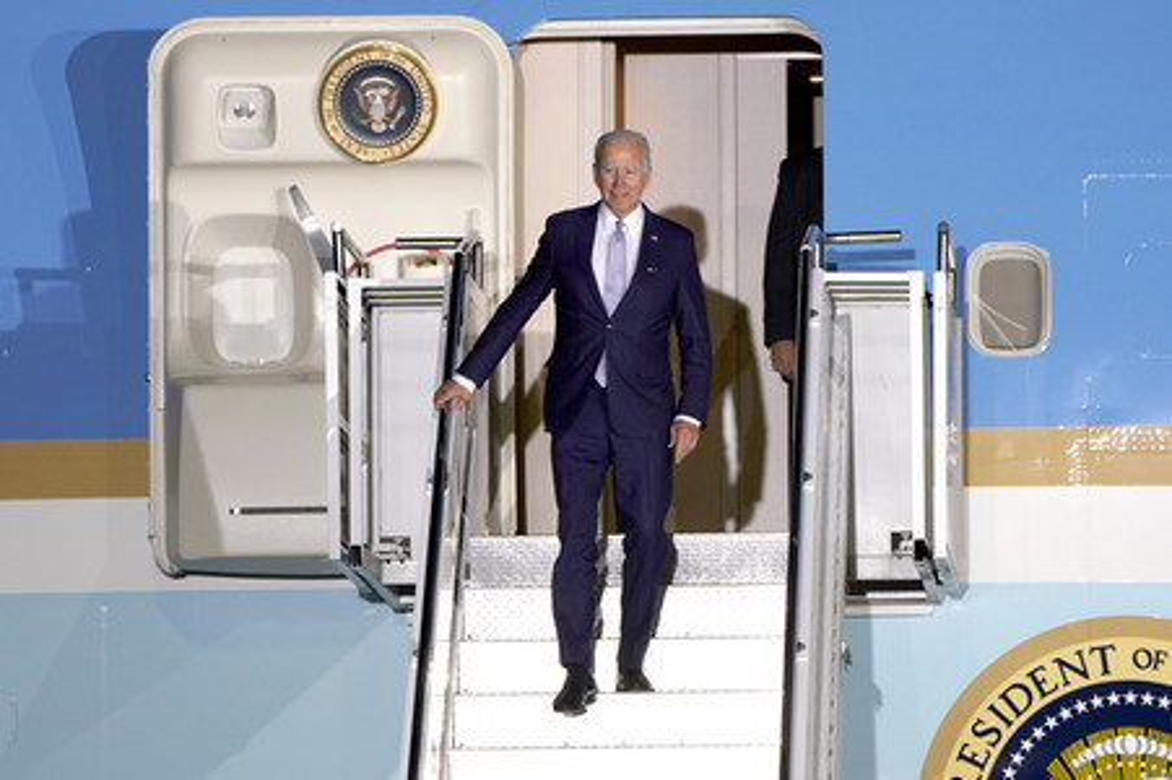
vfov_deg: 5.4
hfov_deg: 8.1
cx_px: 586
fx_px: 8328
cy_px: 390
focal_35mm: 256
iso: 800
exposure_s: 1/250
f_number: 5.6
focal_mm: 256
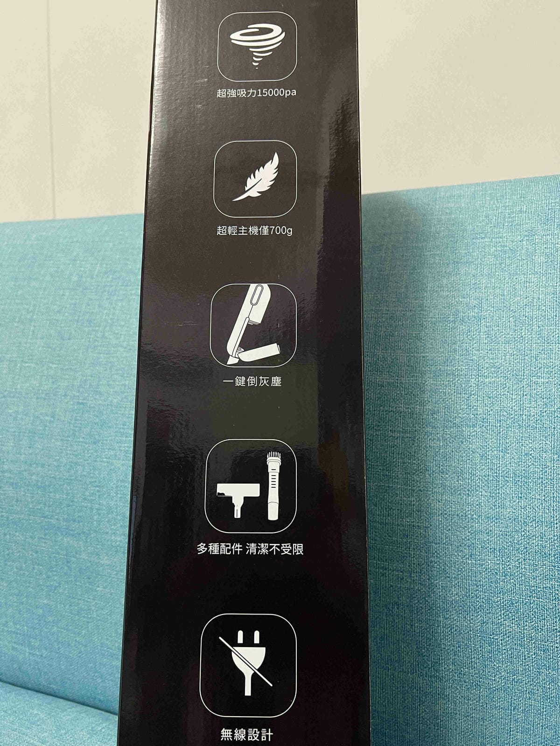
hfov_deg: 53.1
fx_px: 561
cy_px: 373
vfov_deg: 67.3
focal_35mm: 26
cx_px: 280
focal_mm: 5.7
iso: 400
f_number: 1.5
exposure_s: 1/60
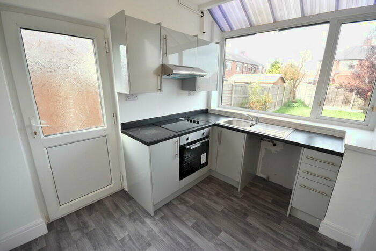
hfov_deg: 100.4
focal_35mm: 15
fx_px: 157
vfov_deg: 77.4
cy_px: 126
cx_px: 188
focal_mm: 10
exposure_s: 1/30
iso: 100
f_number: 5.6
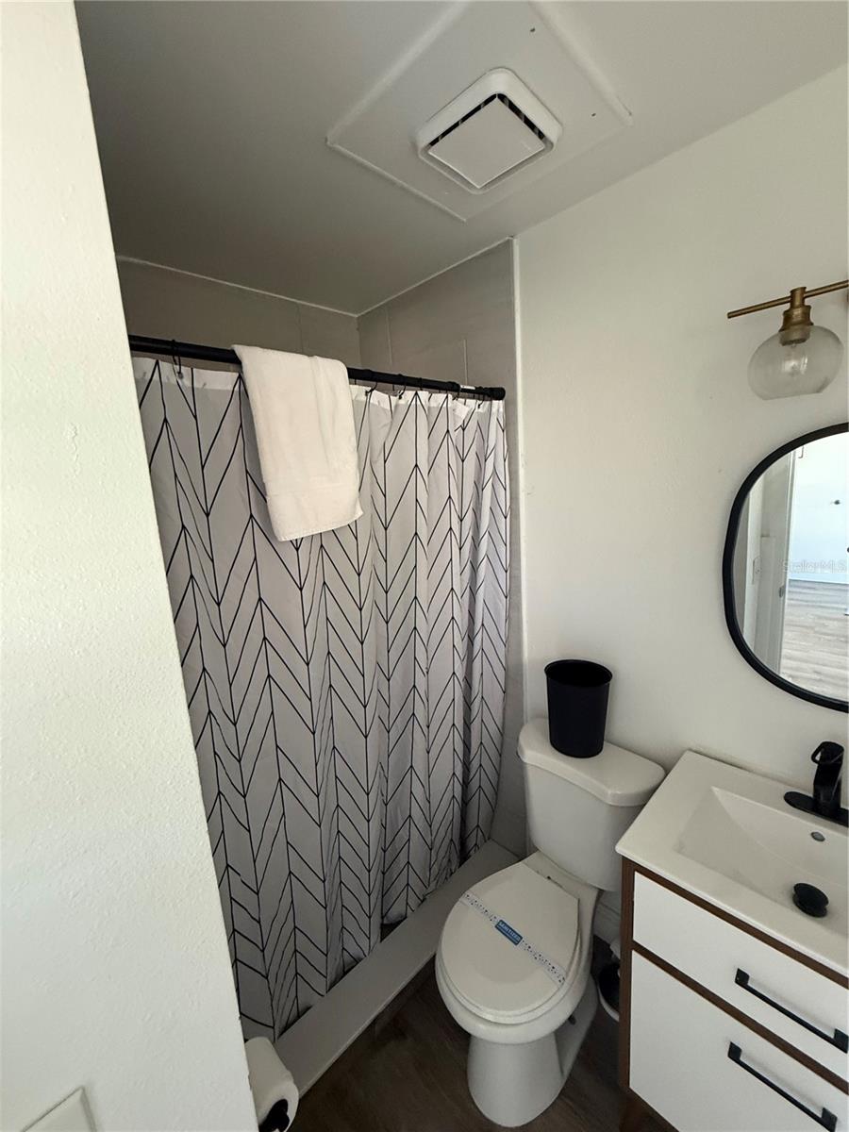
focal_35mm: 14
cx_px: 424
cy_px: 566
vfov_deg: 102.1
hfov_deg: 85.7
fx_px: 458
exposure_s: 1/61
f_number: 2.2
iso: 400
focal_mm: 2.22
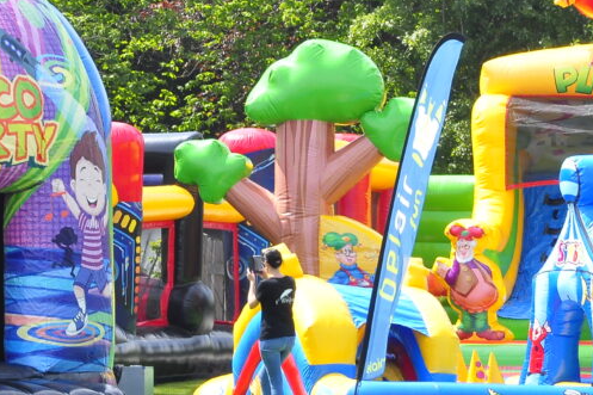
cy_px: 161
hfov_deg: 6.4
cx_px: 203
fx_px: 5335
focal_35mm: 324
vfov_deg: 4.2
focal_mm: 105
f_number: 25
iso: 800
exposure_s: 1/100
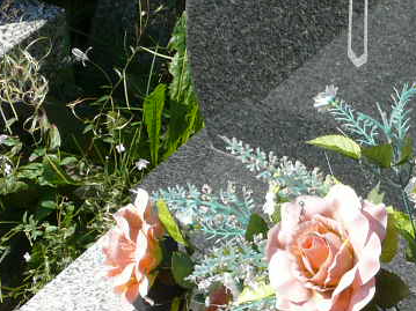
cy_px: 304
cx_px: 539
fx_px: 1874
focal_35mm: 156
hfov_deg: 12.3
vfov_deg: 9.4
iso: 100
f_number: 5.6
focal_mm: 7.4
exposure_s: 1/320
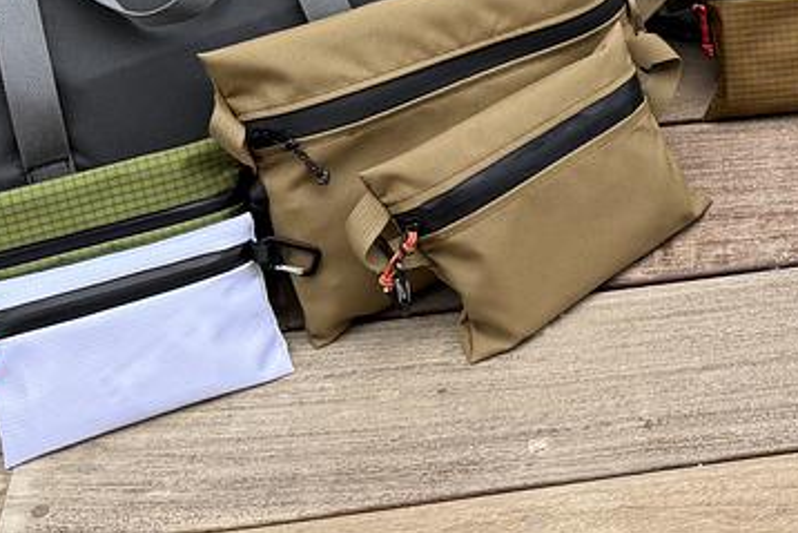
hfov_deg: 21.4
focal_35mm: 87
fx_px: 1929
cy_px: -20
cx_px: 1005
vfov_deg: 15.4
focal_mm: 6.76
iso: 80
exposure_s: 1/722
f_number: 1.78
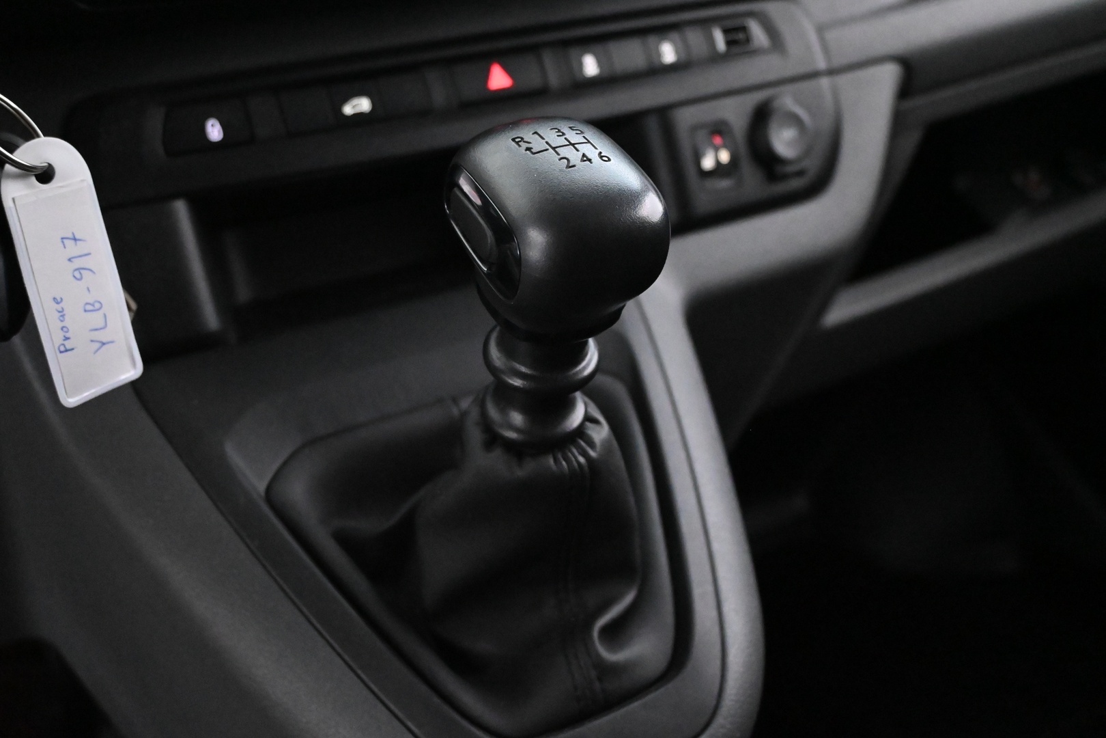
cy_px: 369
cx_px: 553
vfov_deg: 34.2
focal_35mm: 39
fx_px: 1198
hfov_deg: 49.6
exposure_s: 1/40
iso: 11400
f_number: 4.5
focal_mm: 26
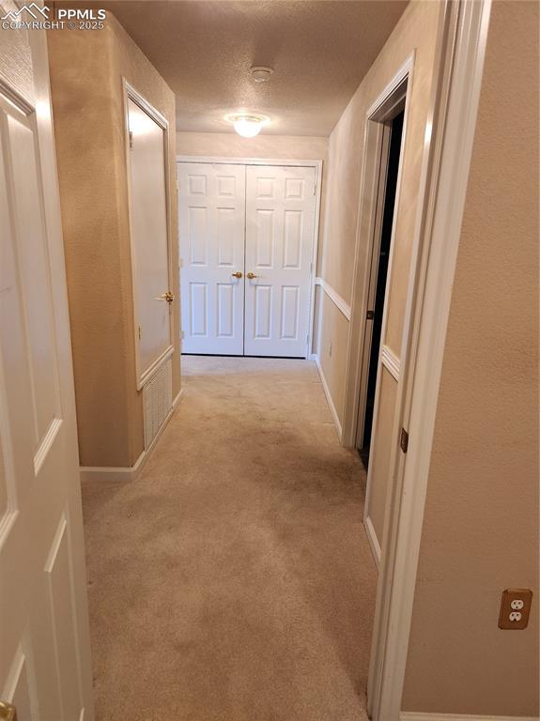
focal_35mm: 23
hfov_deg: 58.8
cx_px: 270
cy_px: 360
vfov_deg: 74.0
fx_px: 479
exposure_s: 1/120
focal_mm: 5.4
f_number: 1.8
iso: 400
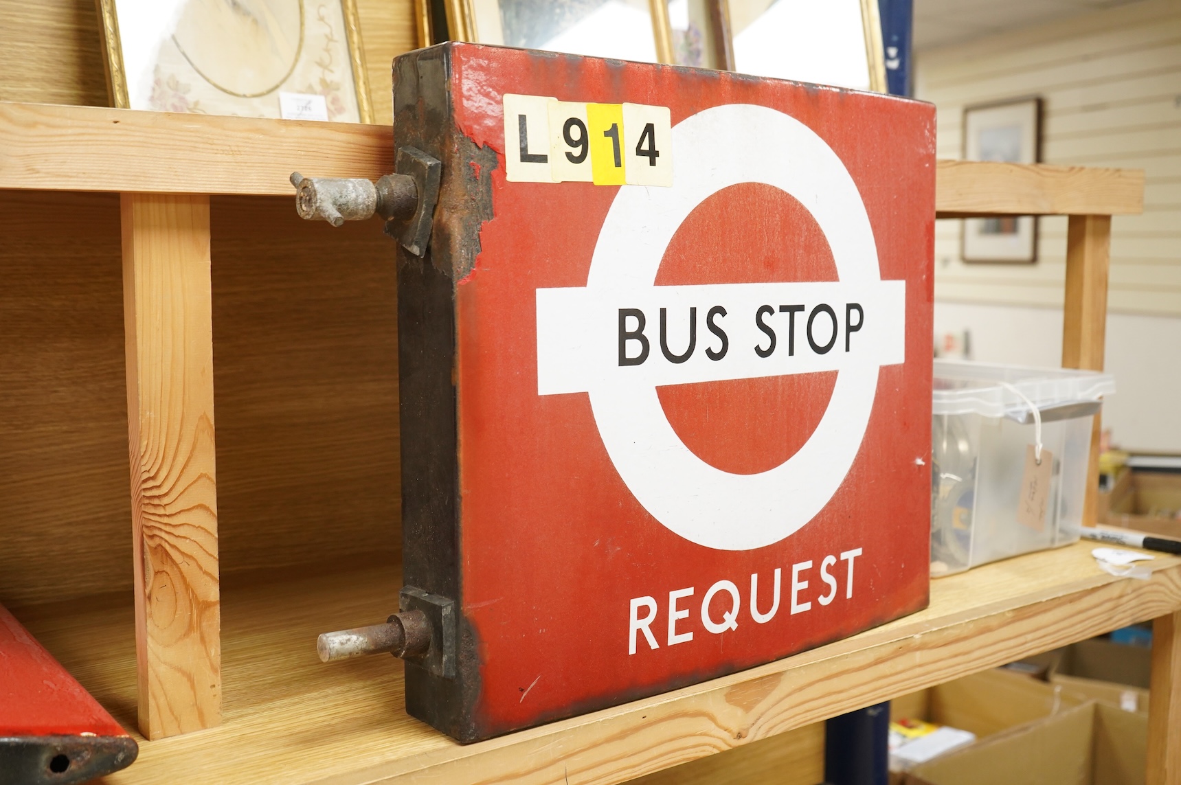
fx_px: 1246
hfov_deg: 50.7
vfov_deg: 35.0
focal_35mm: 38
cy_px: 392
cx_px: 590
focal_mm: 38
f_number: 5.6
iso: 2500
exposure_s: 1/100
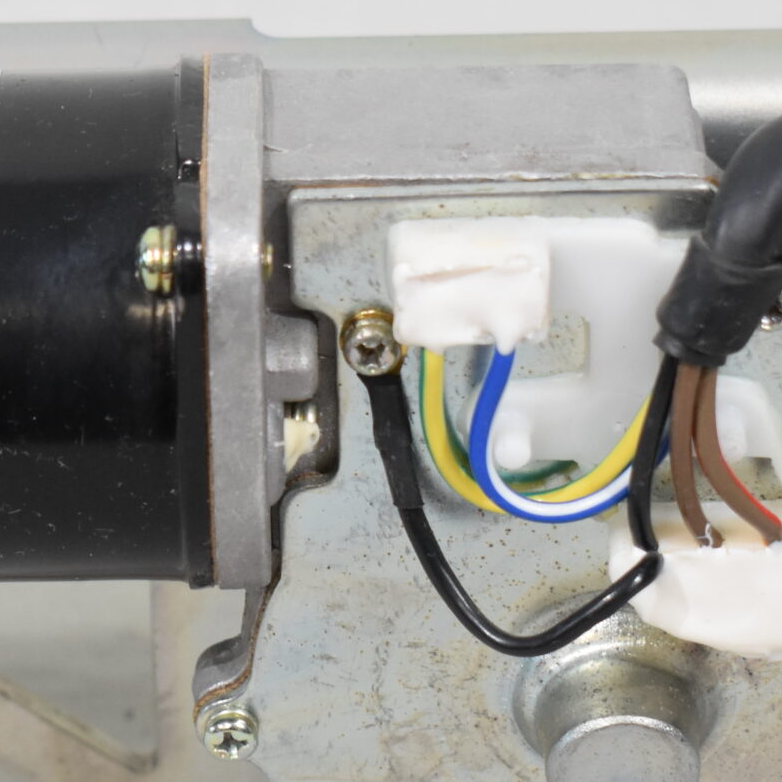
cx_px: 183
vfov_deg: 9.1
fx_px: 4907
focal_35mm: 192
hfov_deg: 9.1
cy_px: 512
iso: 1100
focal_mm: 46
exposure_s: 1/125
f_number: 5.3
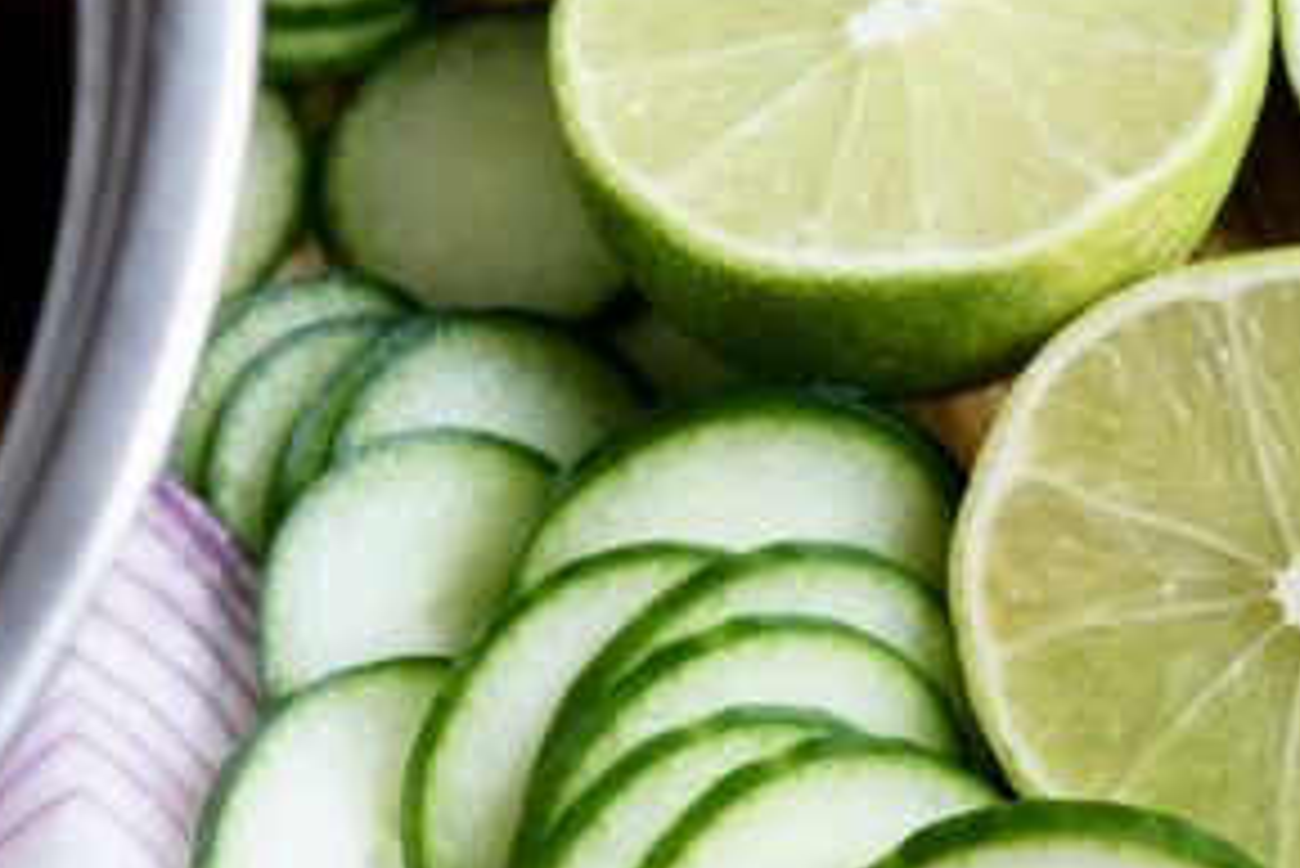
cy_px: 758
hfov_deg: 16.5
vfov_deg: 11.0
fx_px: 4480
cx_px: 652
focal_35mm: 124
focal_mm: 35
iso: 5000
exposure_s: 1/160
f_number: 4.5
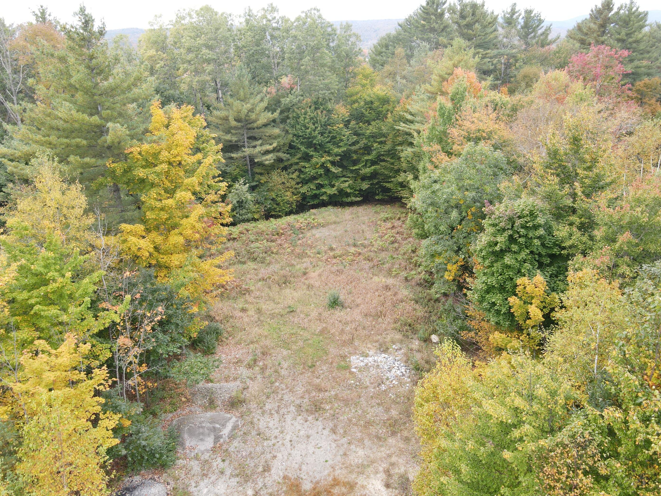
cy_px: 239
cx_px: 345
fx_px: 496
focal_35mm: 26
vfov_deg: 53.1
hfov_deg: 67.3
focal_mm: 4.5
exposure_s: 1/50
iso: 100
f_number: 2.8
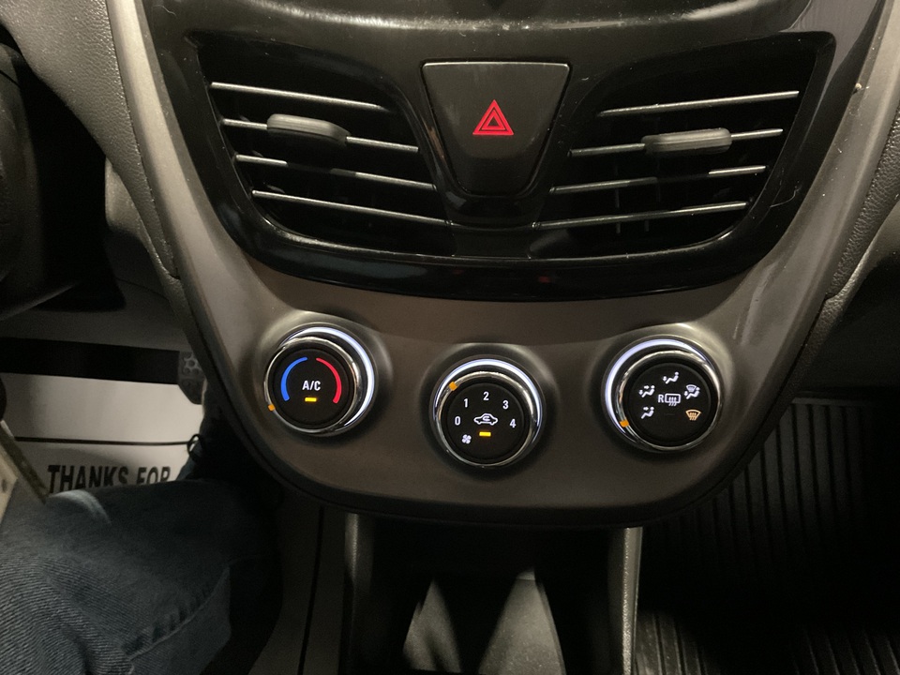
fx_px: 754
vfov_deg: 48.2
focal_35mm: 29
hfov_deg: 61.7
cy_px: 338
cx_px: 450
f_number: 1.8
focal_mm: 3
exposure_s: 1/15
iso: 800
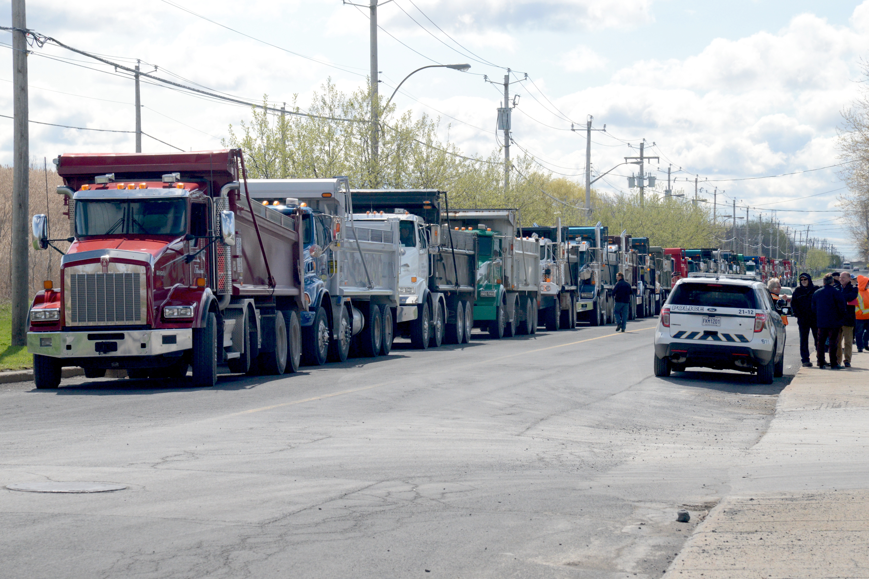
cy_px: 290
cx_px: 434
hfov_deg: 17.1
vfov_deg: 11.4
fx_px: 2896
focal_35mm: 120
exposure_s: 1/400
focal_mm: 120
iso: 2000
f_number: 14
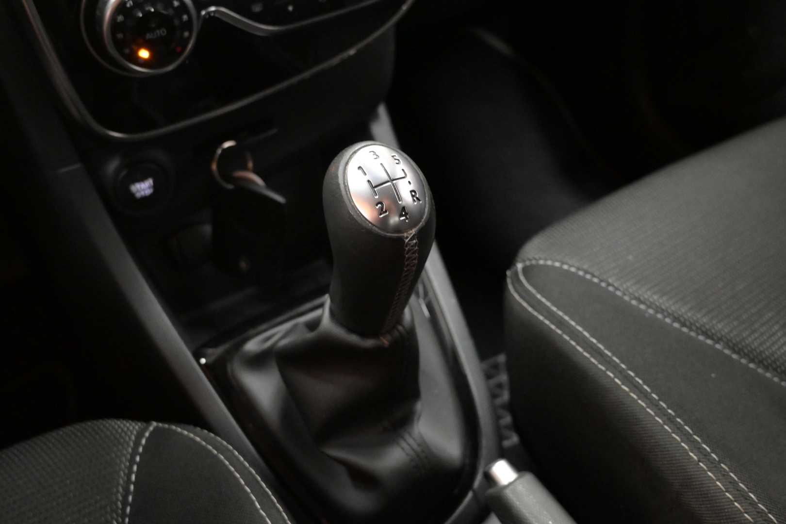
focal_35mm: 36
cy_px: 262
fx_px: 786
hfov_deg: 53.1
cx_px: 393
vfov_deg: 36.9
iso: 6400
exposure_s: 1/80
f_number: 4.5
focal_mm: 24
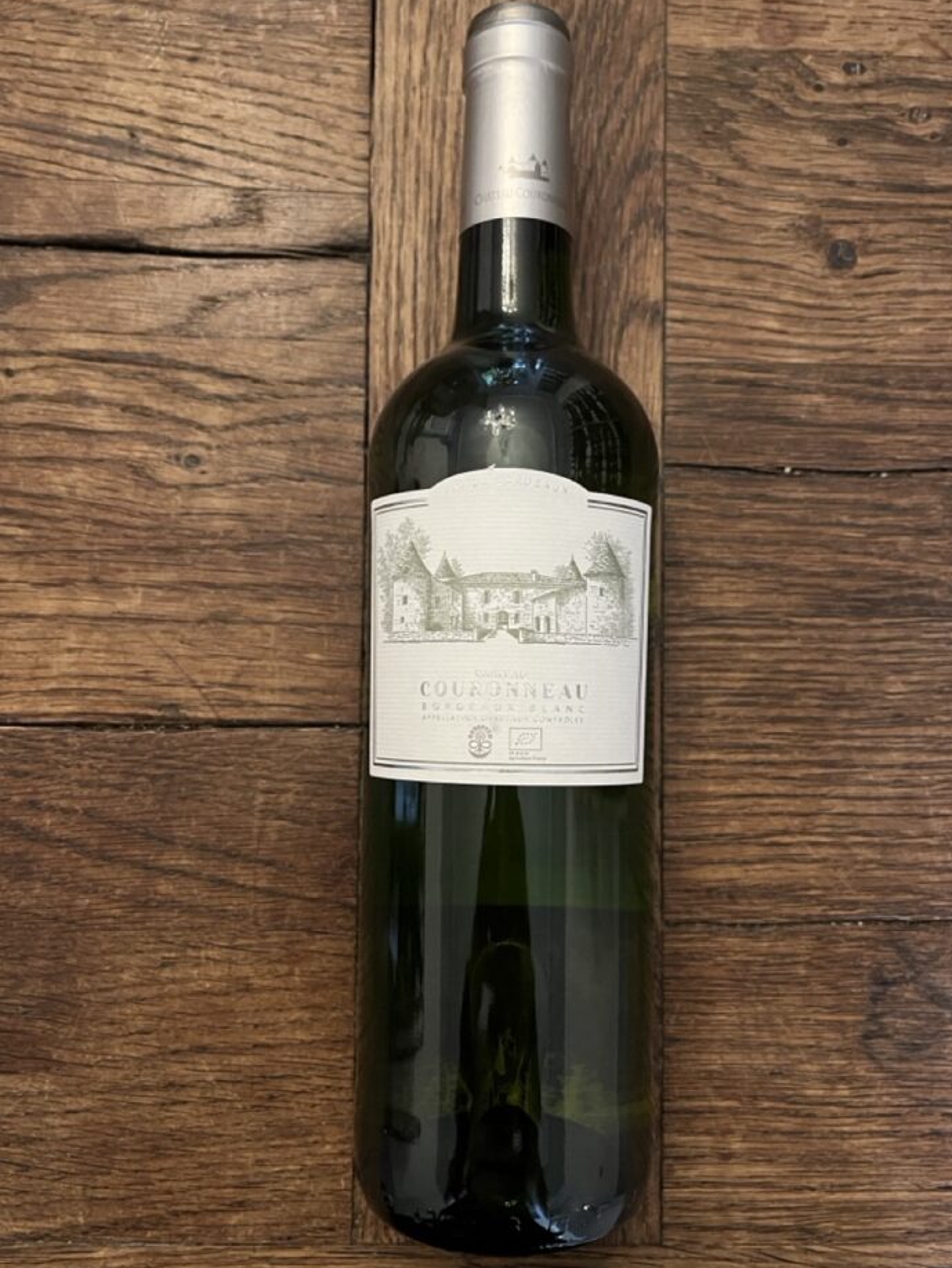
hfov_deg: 48.2
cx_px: 508
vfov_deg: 61.6
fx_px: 1063
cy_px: 649
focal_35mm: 29
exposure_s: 1/50
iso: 320
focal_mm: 5.1
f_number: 1.6
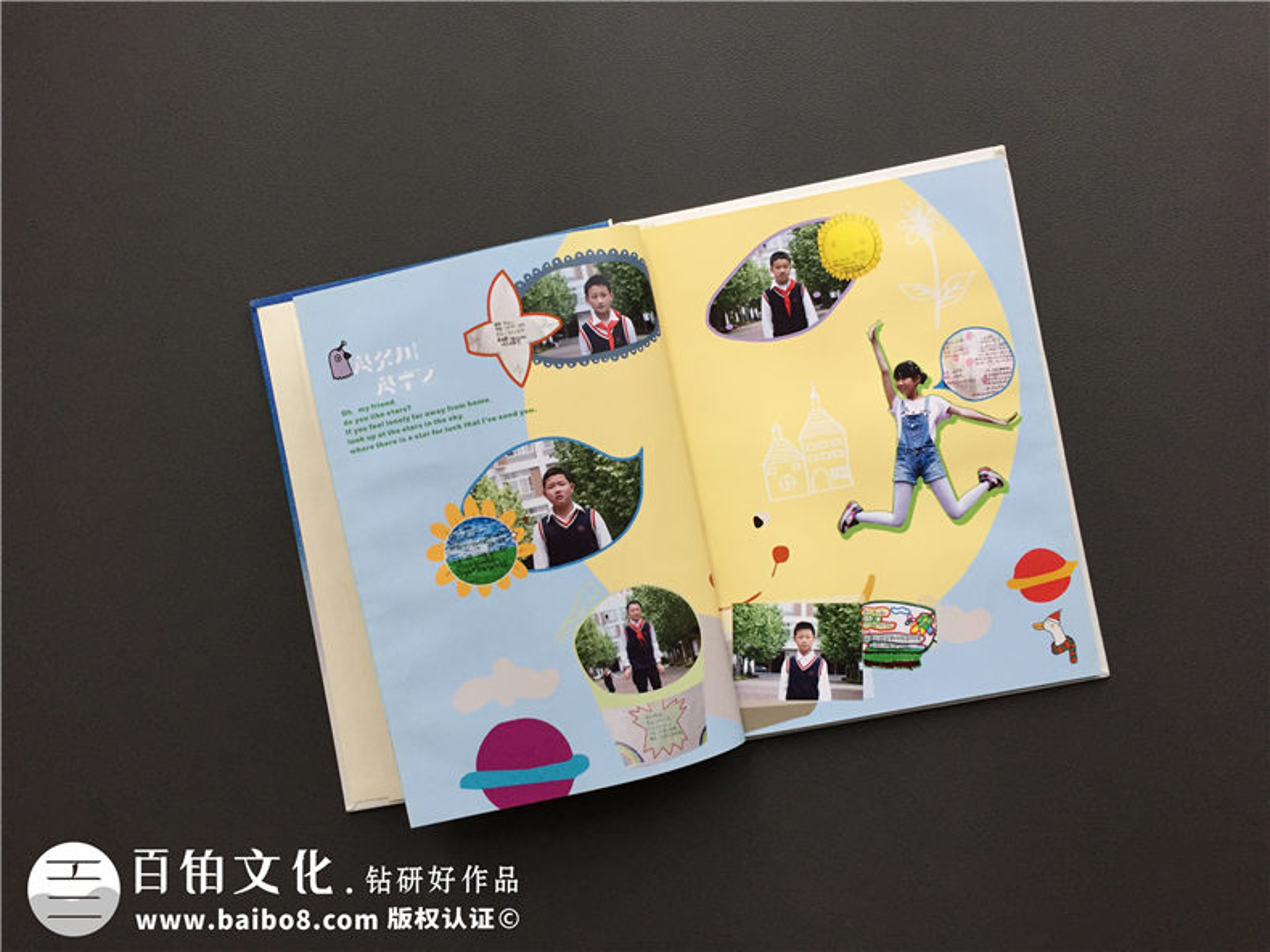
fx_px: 1064
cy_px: 476
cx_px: 635
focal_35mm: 29
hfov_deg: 61.7
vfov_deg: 48.2
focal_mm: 4.15
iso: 64
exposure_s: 1/33
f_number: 2.2
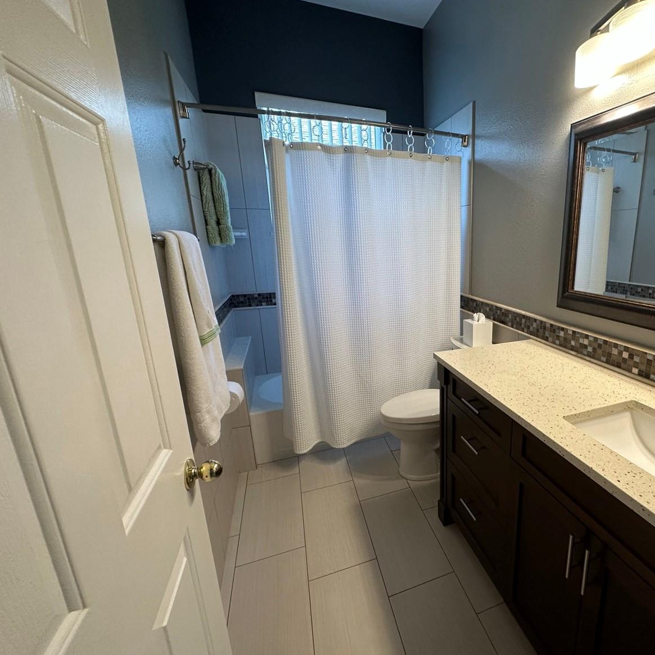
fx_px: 364
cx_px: 432
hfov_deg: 81.4
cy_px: 332
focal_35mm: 17
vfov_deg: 84.0
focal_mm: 2.22
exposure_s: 1/120
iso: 200
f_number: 2.2
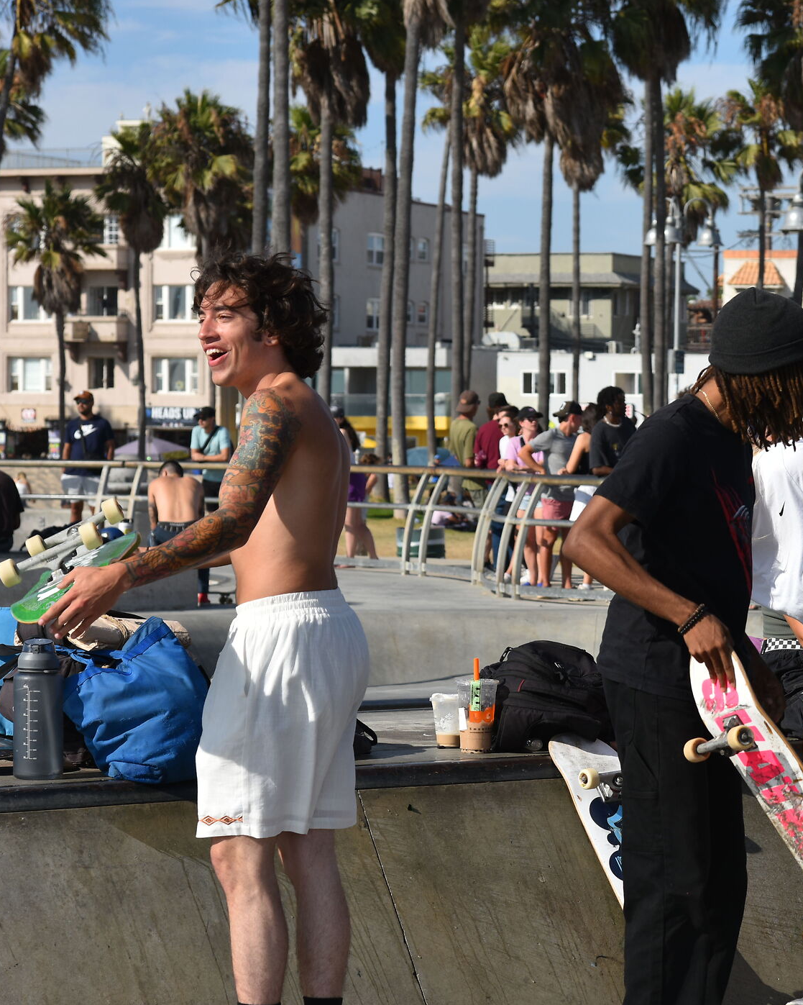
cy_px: 540
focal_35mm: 121
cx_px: 802
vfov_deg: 15.9
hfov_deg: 12.6
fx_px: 3596
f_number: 6.3
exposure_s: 1/640
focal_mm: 75
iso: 160
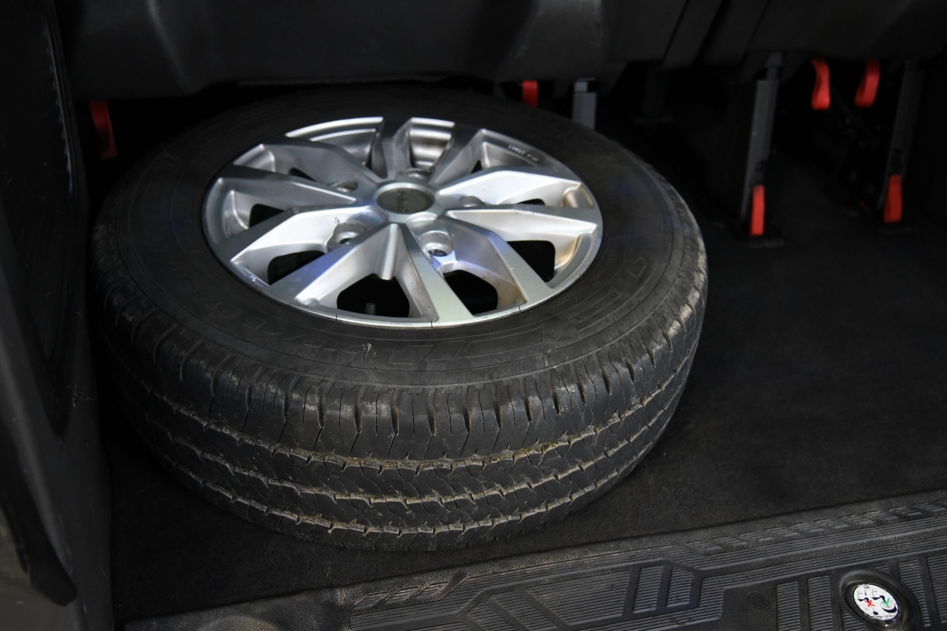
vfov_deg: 37.8
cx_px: 433
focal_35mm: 35
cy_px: 297
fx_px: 921
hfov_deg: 54.4
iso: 4000
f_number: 4
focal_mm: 32
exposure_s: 1/80
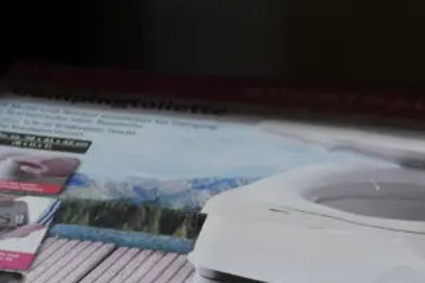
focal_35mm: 140
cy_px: 464
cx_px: 275
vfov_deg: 9.5
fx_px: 1653
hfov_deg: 14.6
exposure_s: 1/60
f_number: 4.5
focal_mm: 20
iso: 400
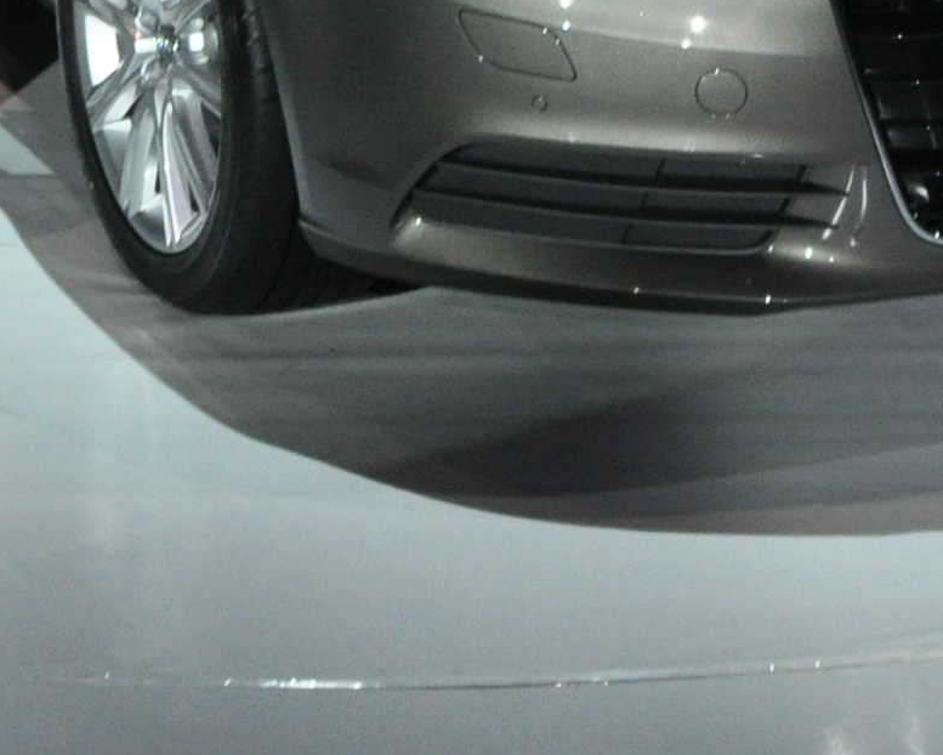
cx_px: 735
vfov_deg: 4.0
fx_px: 10831
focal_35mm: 388
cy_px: -703
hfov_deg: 5.0
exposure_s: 1/60
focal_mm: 50
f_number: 5.6
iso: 800
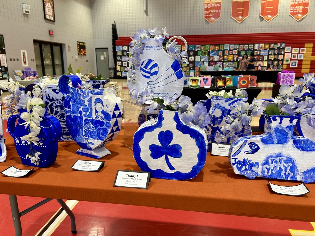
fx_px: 237
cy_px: 118
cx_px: 158
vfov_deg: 53.1
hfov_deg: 67.3
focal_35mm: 26
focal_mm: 5.7
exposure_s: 1/60
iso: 80
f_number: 1.5
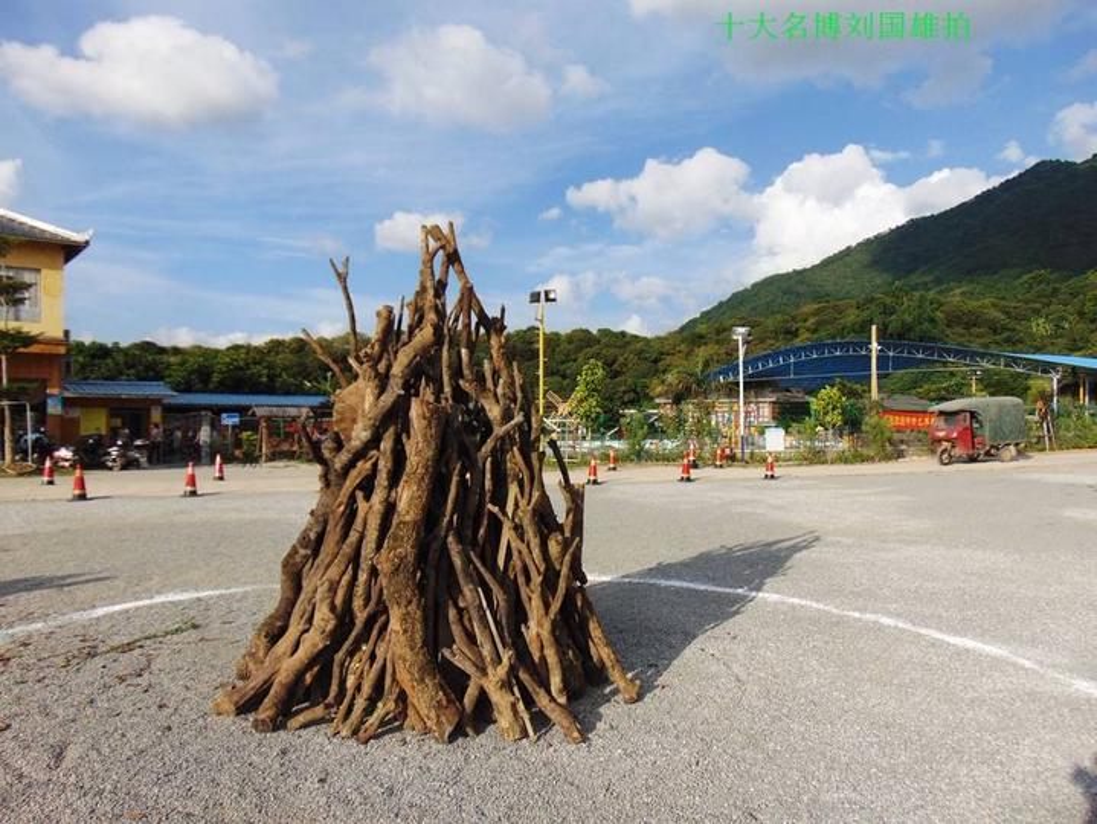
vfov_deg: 54.9
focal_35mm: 25
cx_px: 548
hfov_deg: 69.4
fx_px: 793
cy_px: 412
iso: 80
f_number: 3
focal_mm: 4.5
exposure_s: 1/1500
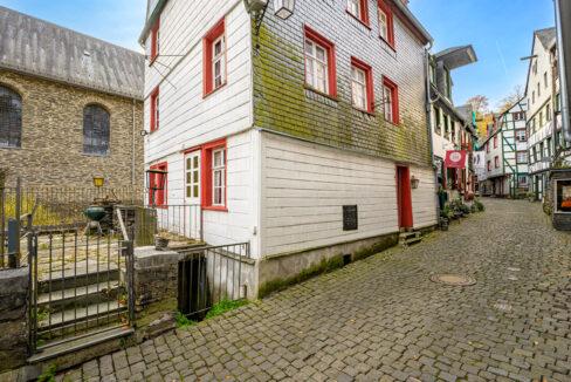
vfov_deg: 73.8
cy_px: 191
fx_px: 254
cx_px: 286
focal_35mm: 16
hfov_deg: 96.7
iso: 100
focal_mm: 16
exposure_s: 1/40
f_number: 9
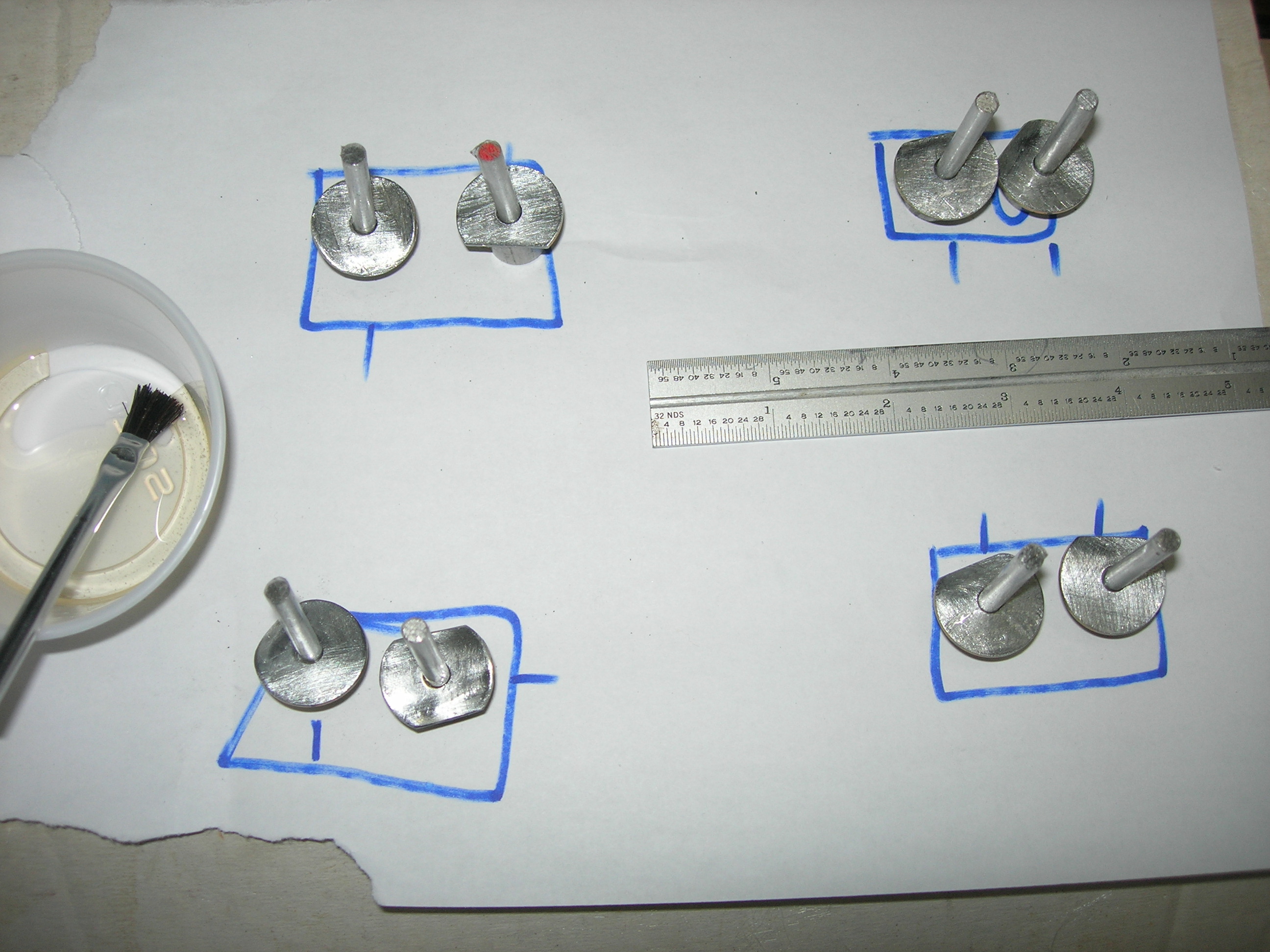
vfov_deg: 37.7
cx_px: 635
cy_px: 476
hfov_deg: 49.0
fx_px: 1394
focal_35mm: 38
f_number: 2.8
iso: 64
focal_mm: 7.8
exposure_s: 1/60.1
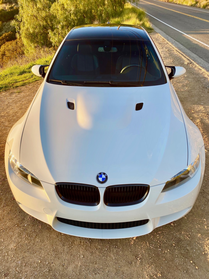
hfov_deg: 53.1
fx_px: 209
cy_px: 140
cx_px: 104
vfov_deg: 67.3
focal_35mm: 26
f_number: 1.8
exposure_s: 1/398
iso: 32
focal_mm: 4.25
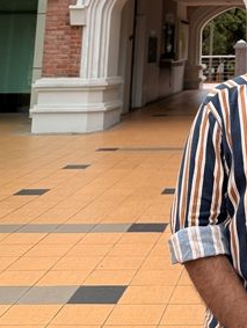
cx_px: 288
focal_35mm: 70
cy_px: -123
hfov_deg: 19.9
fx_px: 664
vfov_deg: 23.7
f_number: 1.78
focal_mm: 6.76
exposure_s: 1/2703
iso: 100
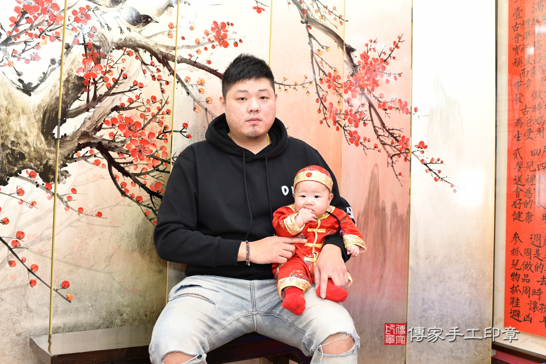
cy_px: 182
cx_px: 273
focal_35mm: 35
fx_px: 531
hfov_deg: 54.4
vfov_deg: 37.9
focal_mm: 35
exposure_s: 1/200
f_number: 4.5
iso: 1000
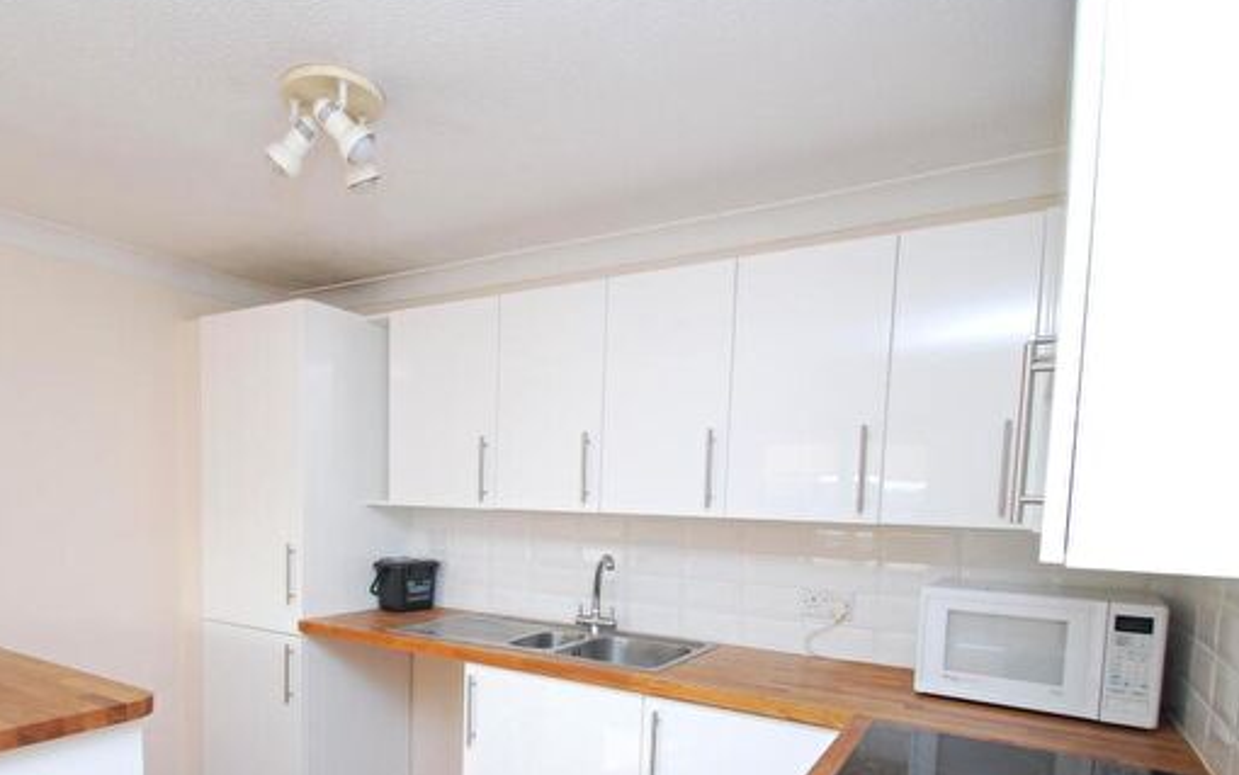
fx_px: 709
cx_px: 517
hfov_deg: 81.6
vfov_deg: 55.8
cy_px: 532
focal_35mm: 21
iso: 200
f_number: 5
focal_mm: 10
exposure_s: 1/100
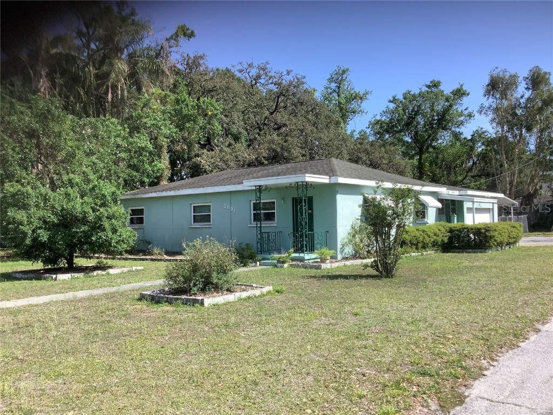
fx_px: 495
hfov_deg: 58.4
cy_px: 208
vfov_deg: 45.4
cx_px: 276
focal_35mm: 31
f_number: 2.4
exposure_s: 1/849
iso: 25
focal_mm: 3.3
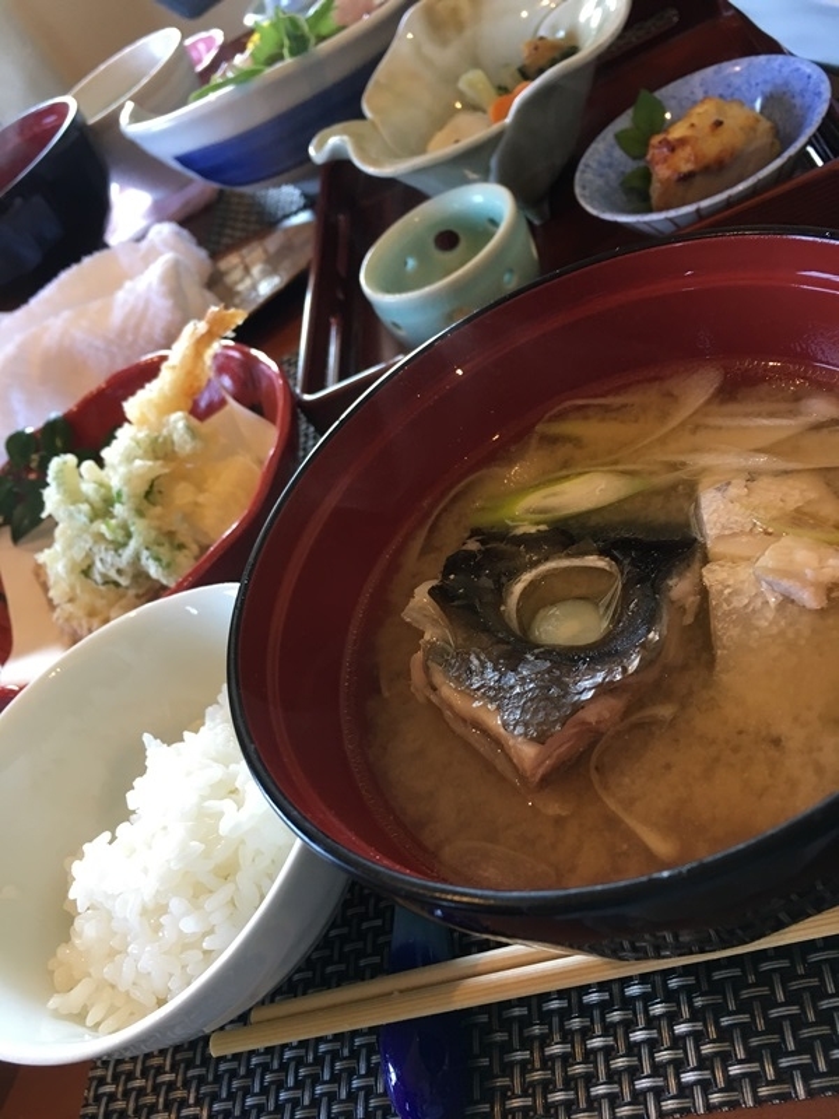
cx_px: 420
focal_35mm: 29
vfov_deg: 61.7
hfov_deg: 48.2
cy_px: 560
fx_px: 937
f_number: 2.2
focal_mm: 4.15
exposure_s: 1/30
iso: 80
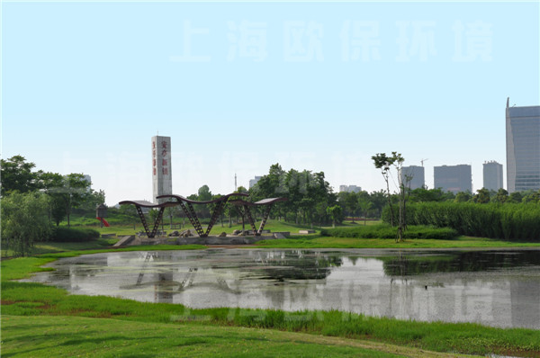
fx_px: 943
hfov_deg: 31.9
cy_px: 179
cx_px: 270
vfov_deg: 21.5
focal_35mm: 63
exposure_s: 1/160
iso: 200
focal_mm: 42
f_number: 13
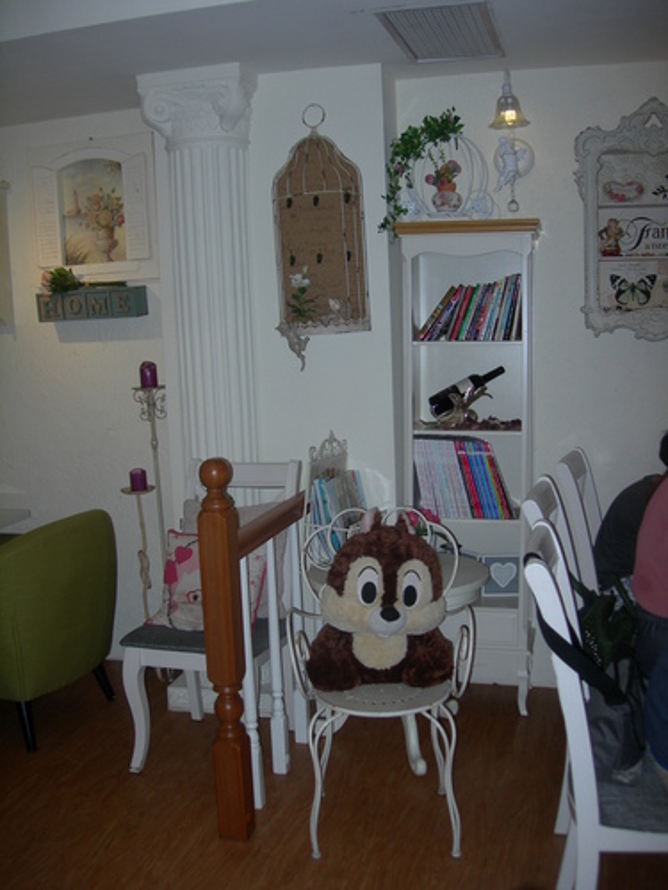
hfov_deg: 37.7
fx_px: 978
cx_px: 334
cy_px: 445
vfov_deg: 49.0
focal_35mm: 38
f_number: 2.8
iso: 50
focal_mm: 7.8
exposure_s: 1/60.1
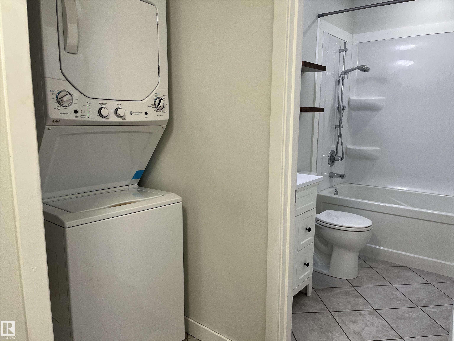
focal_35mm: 26
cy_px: 170
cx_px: 227
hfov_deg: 67.3
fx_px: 341
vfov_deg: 53.1
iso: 125
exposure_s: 1/120
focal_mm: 5.1
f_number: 1.6
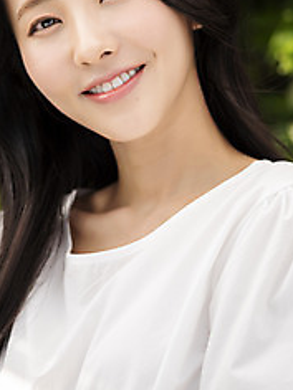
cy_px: 86
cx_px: 113
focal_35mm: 171
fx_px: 1930
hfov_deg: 8.7
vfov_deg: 11.5
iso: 100
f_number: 4
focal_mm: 105
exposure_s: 1/400
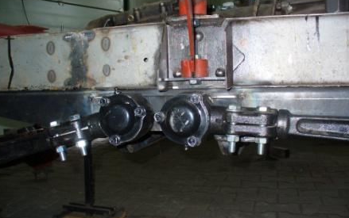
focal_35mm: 40
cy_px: 109
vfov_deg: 32.0
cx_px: 173
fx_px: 381
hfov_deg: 49.2
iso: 100
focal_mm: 6.1
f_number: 2.8
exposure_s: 1/60
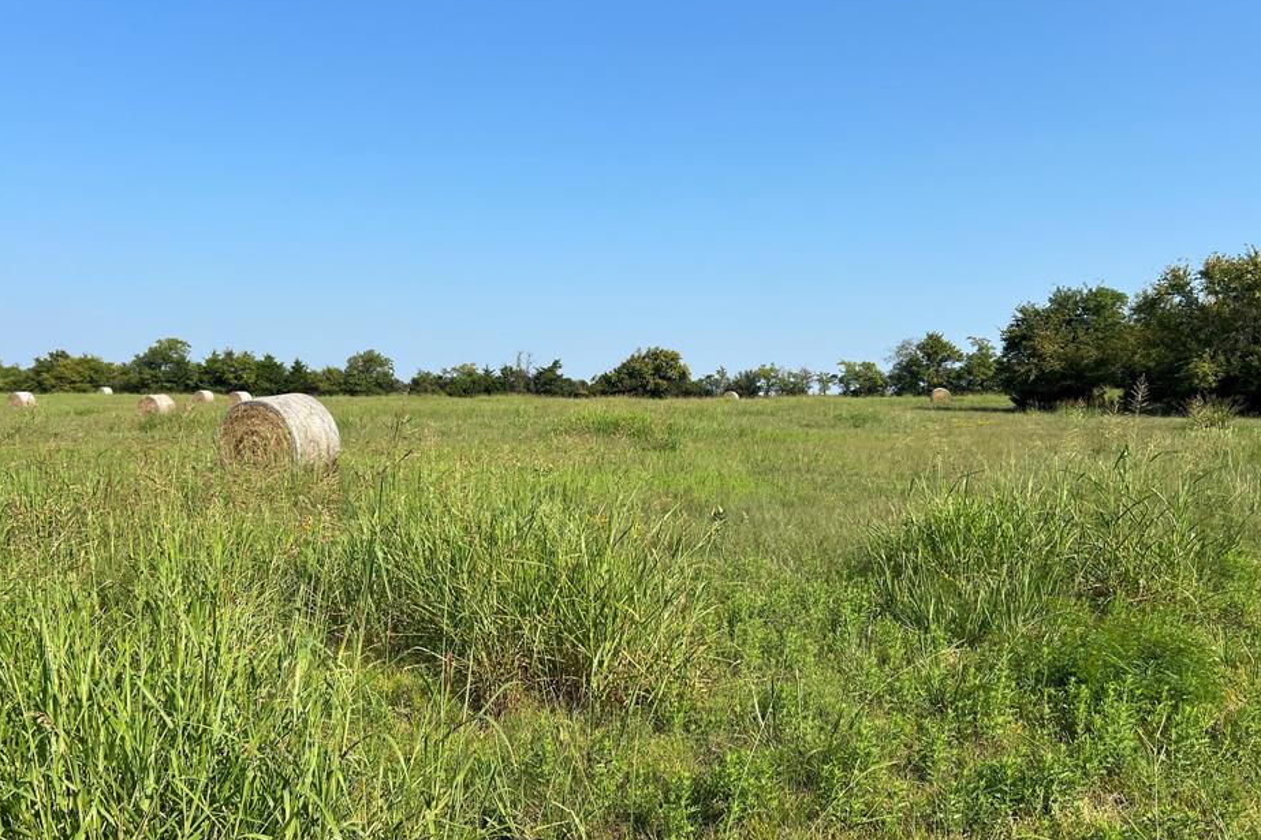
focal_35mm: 30
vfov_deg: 43.5
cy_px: 471
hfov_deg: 61.9
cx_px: 607
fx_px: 1051
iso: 50
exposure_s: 1/4115
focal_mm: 5.7
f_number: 1.5
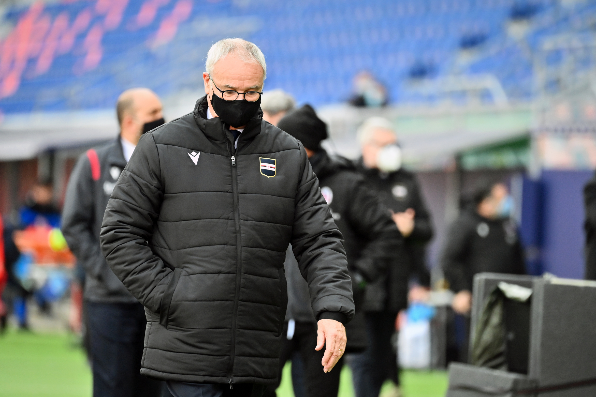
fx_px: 4917
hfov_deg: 6.9
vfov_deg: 4.6
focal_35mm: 297
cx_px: 297
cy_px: 195
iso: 2500
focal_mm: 290
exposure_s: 1/6400
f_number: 4
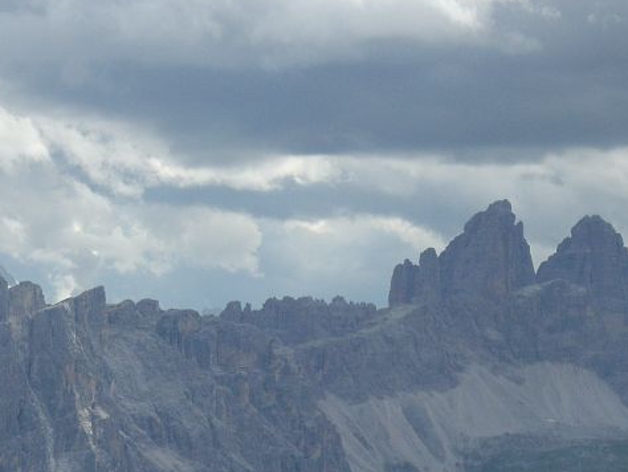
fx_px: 4429
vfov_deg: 6.1
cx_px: 74
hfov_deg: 8.1
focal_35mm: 244
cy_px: 268
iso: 64
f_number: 5.2
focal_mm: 18.6
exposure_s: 1/354
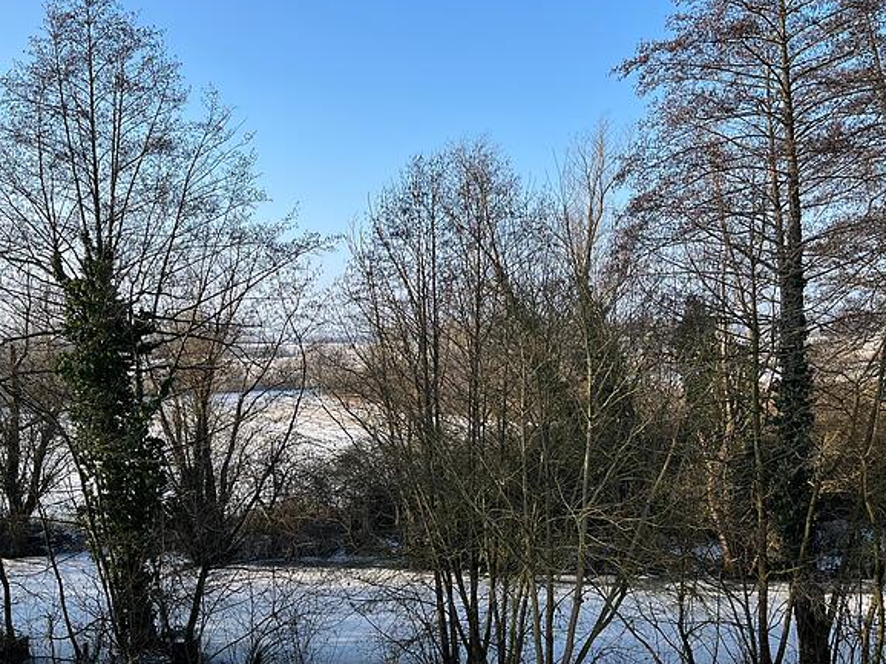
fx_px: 921
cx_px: 359
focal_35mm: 36
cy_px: 394
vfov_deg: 39.5
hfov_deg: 51.1
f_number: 1.6
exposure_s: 1/1580
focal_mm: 5.1
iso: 50
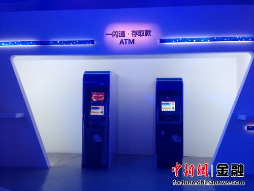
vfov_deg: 42.9
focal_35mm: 33
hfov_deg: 55.4
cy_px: 96
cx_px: 127
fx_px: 242
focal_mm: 4.12
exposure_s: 1/30
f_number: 2.4
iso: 50
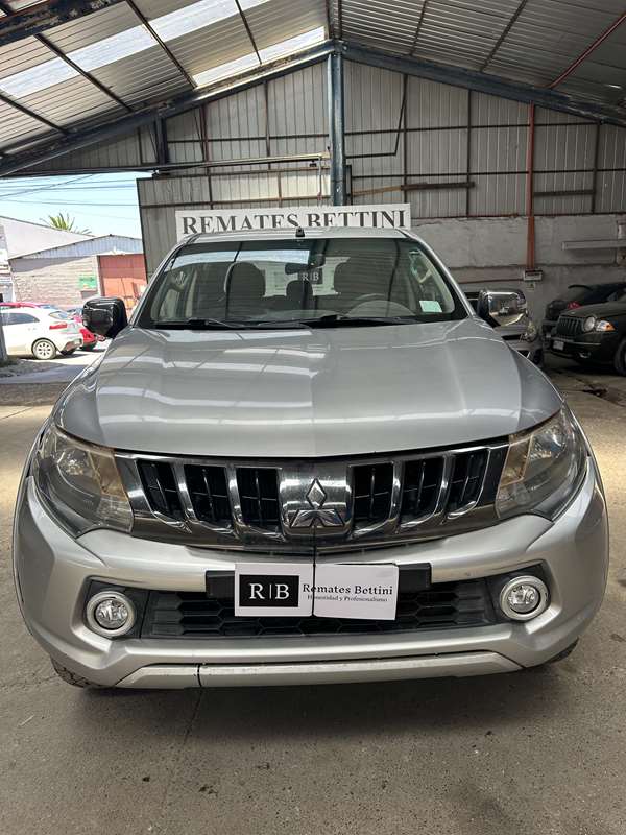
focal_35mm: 24
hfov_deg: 56.8
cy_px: 418
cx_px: 313
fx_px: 579
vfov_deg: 71.6
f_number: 1.78
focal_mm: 6.86
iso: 80
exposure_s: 1/398
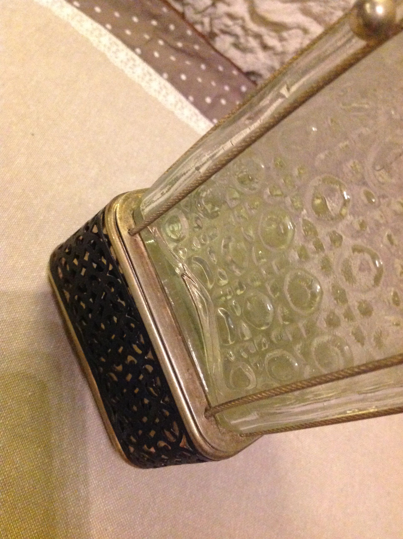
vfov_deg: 52.7
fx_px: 545
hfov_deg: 40.6
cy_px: 270
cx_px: 202
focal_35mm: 35
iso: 800
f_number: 2.4
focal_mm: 4.28
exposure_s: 1/17
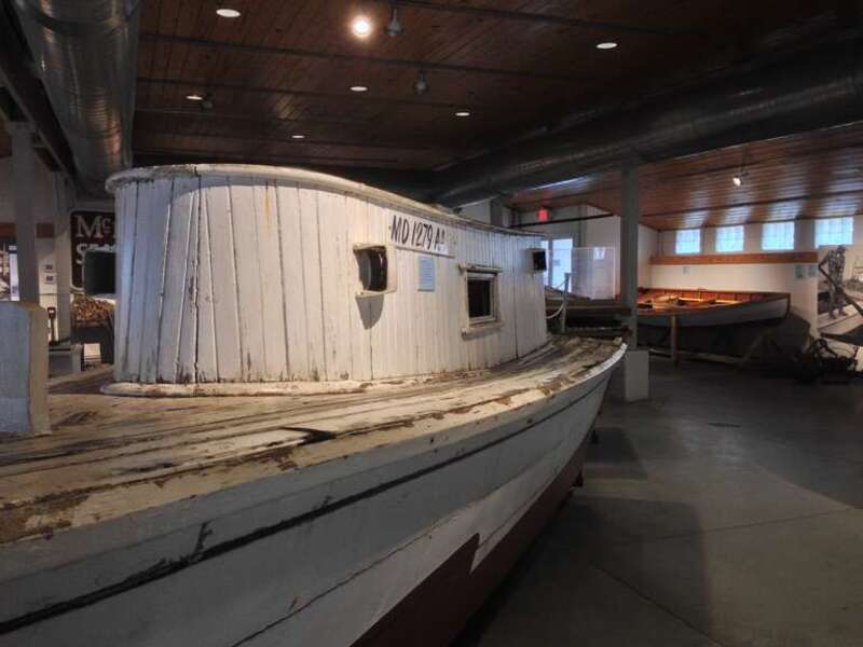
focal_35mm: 33
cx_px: 432
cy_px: 324
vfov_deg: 42.9
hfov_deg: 55.4
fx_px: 823
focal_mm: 4.12
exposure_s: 1/40
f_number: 2.4
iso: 50
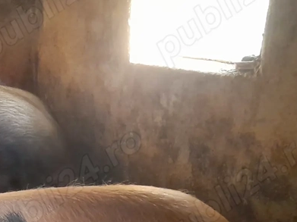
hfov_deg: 27.7
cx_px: -30
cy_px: 205
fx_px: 549
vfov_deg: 22.3
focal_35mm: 64
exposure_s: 1/10
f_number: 2
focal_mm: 4.6
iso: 800
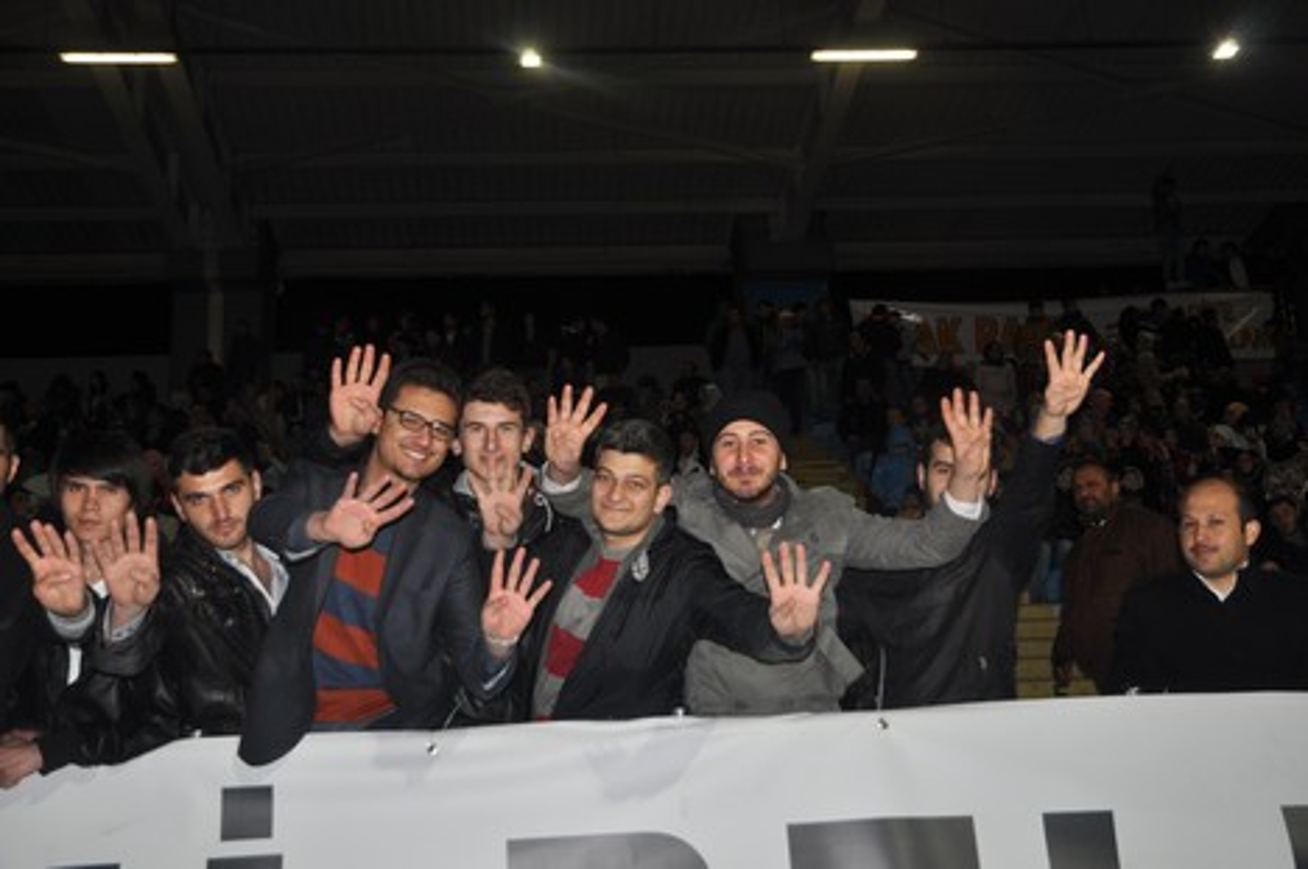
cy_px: 434
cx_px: 654
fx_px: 1633
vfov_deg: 29.8
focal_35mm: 45
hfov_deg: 43.6
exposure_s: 1/60
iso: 200
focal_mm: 30
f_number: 4.2
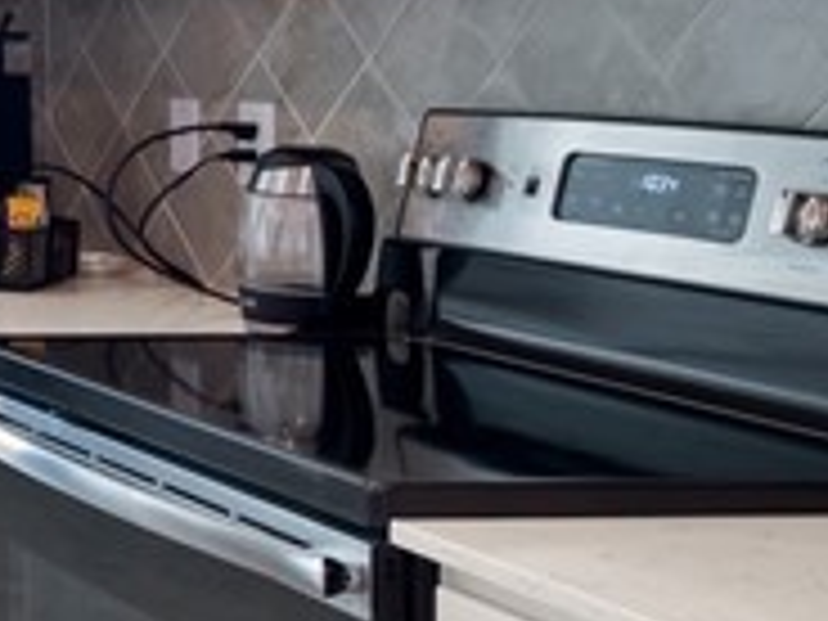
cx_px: -891
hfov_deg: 17.1
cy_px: 18
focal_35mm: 78
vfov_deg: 18.5
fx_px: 1866
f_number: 7.1
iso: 200
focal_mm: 7
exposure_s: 1/6
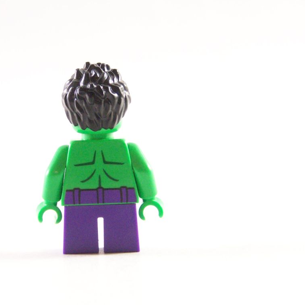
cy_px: 152
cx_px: 104
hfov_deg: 13.9
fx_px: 1246
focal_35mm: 125
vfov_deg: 14.0
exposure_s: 1/45
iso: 400
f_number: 3.2
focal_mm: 17.5
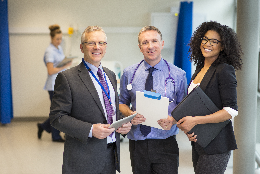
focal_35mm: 85
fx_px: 614
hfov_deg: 23.9
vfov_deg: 16.1
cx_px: 130
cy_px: 87
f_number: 2.5
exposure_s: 1/200
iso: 640
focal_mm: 85
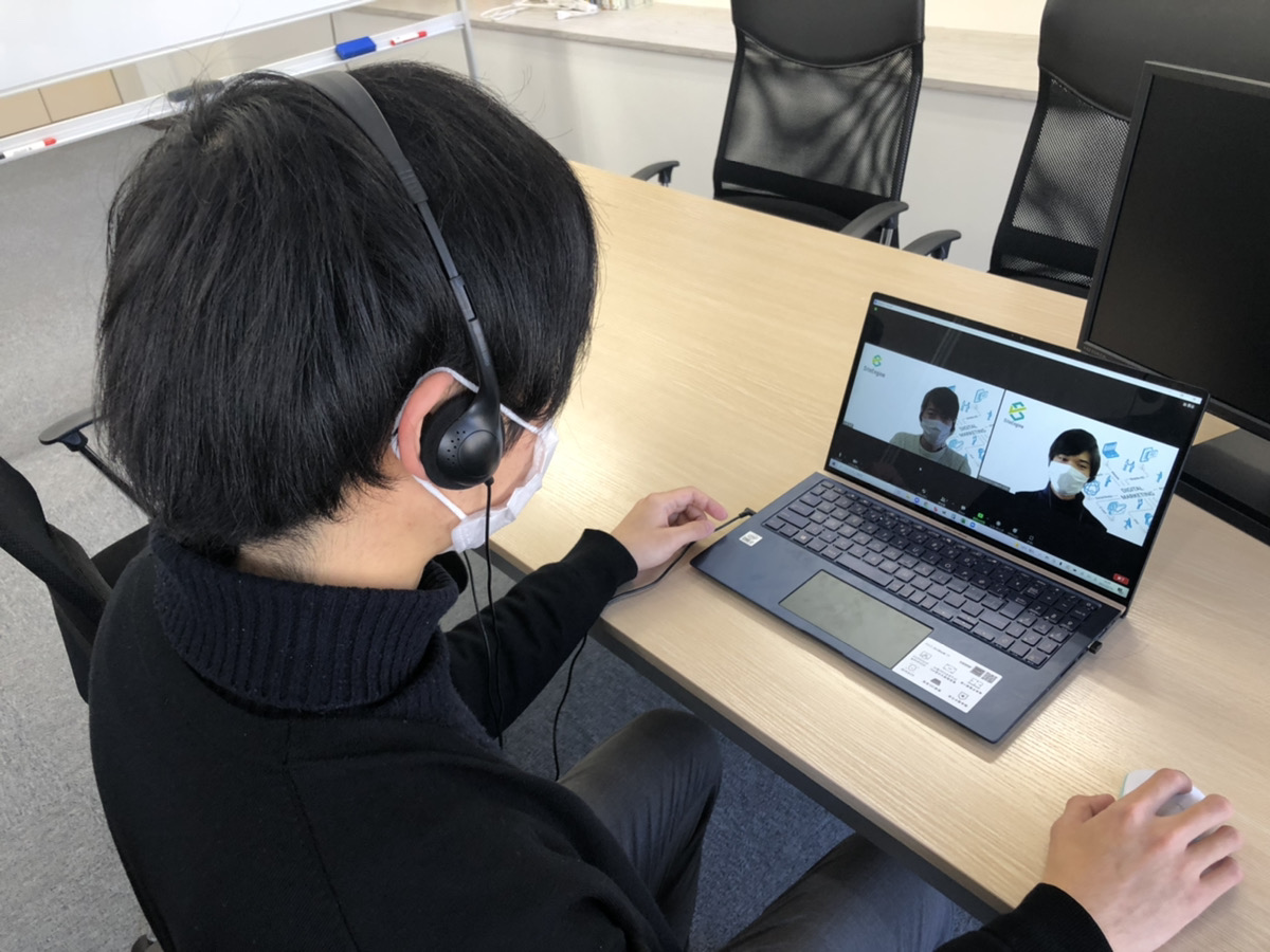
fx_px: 1027
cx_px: 635
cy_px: 476
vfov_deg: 49.7
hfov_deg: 63.4
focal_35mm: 28
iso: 25
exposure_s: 1/30
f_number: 1.8
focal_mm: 3.99
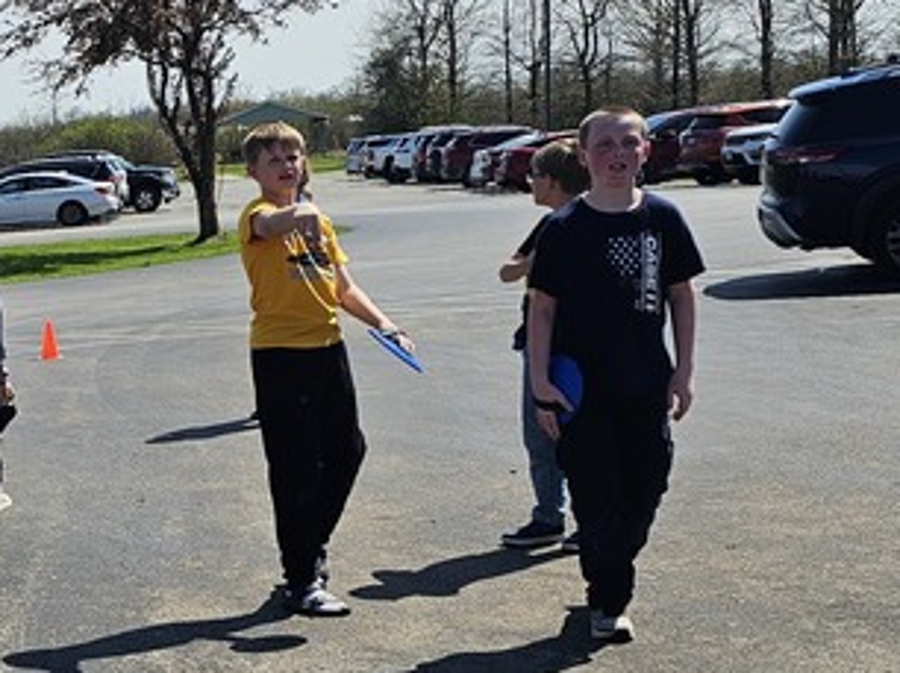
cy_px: 517
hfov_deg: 23.2
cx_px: -176
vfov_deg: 19.0
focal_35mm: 77
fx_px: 2000
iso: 10
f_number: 1.7
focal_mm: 6.3
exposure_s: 1/1087
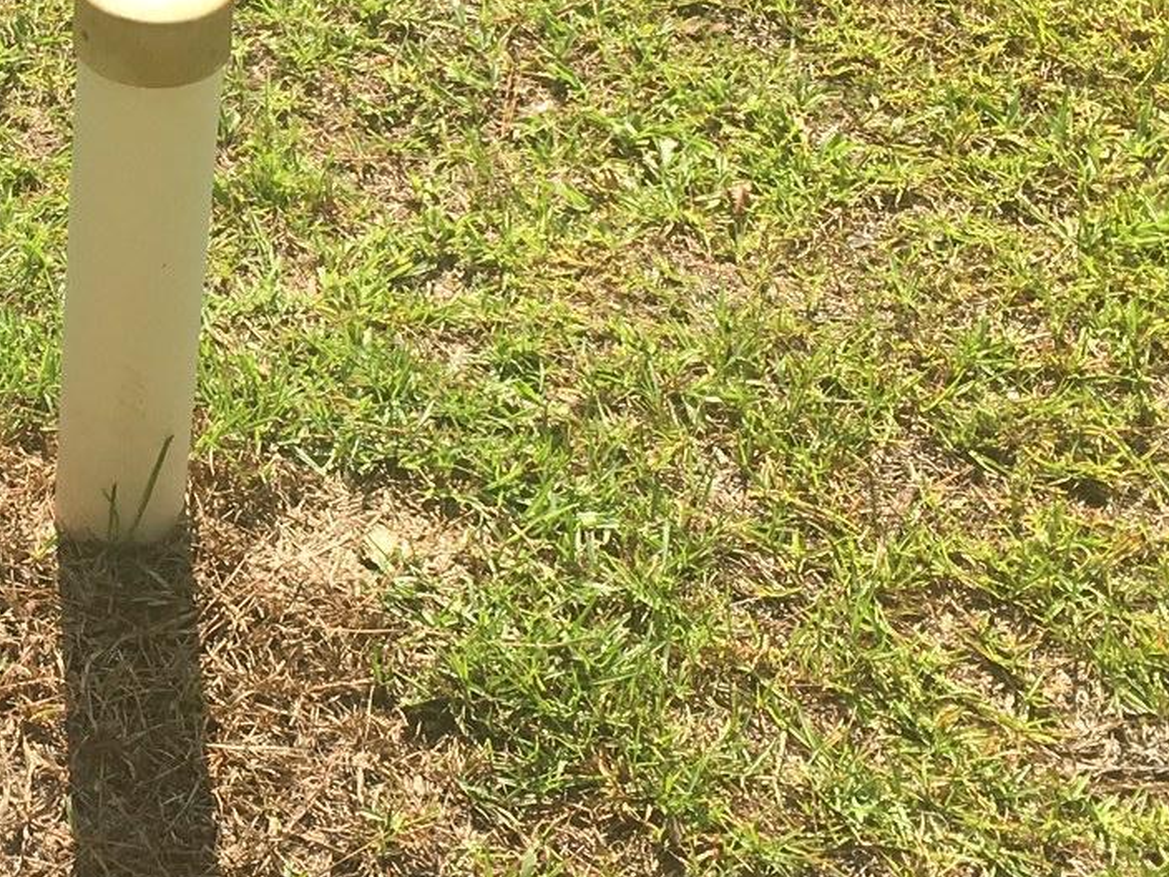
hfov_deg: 22.6
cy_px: 176
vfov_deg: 17.6
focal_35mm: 83
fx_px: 2803
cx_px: -12
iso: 25
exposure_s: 1/916
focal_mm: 4.15
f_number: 2.2
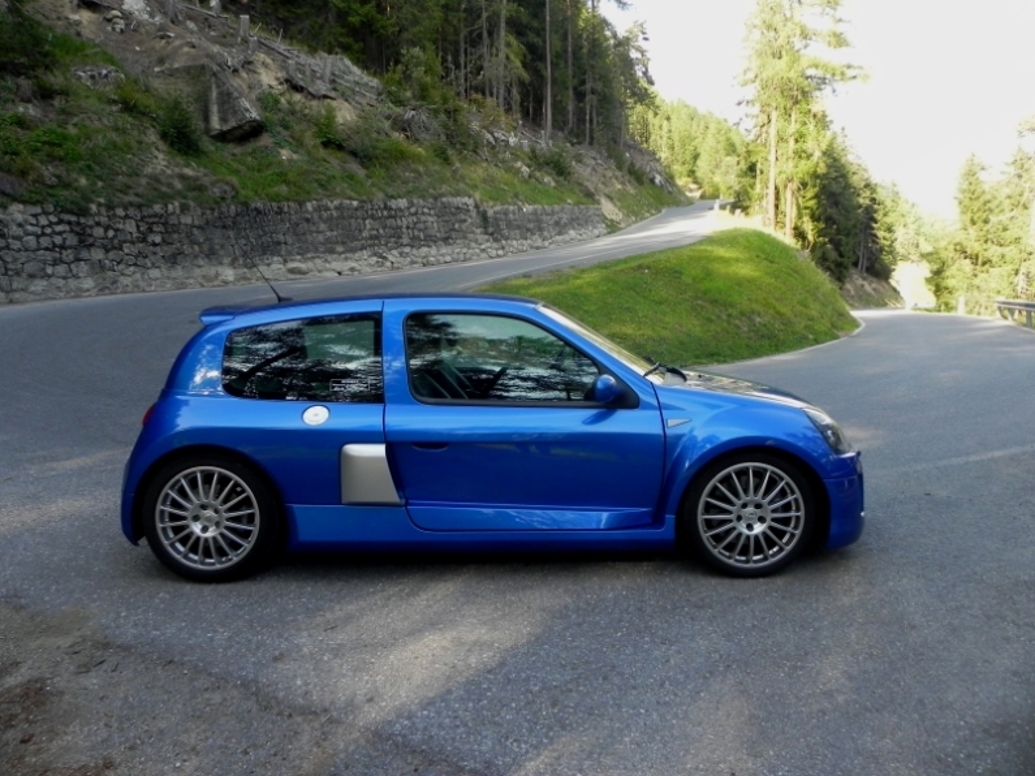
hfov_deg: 67.3
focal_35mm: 26
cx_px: 518
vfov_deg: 53.1
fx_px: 777
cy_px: 388
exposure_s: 1/122
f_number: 4
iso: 160
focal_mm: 4.6
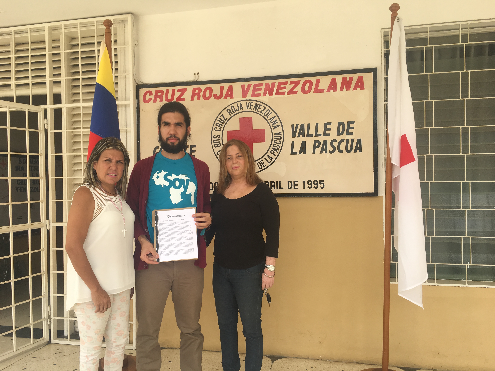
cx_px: 248
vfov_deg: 48.2
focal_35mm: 29
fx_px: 415
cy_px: 186
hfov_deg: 61.7
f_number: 2.2
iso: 25
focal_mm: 4.15
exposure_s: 1/458
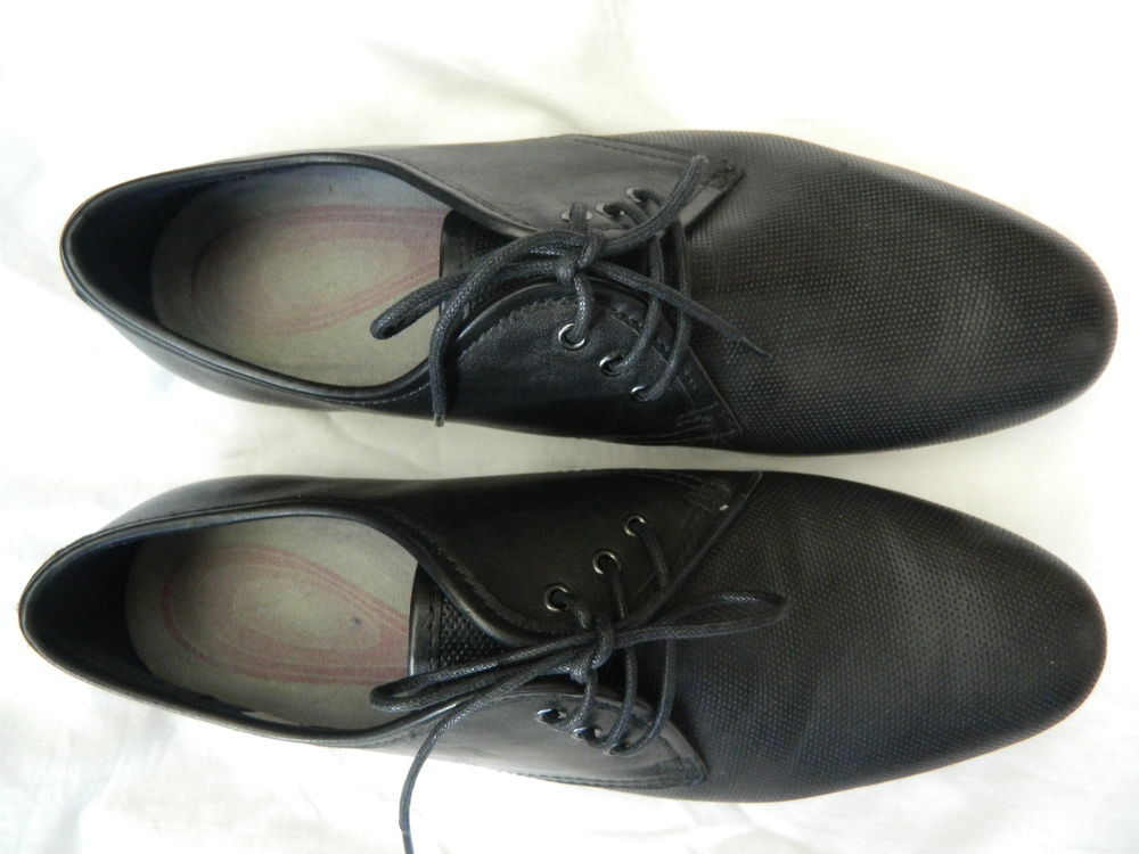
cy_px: 427
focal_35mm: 25
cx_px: 570
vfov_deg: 54.9
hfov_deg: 69.4
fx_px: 823
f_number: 3.1
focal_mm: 4.5
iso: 400
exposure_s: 1/80
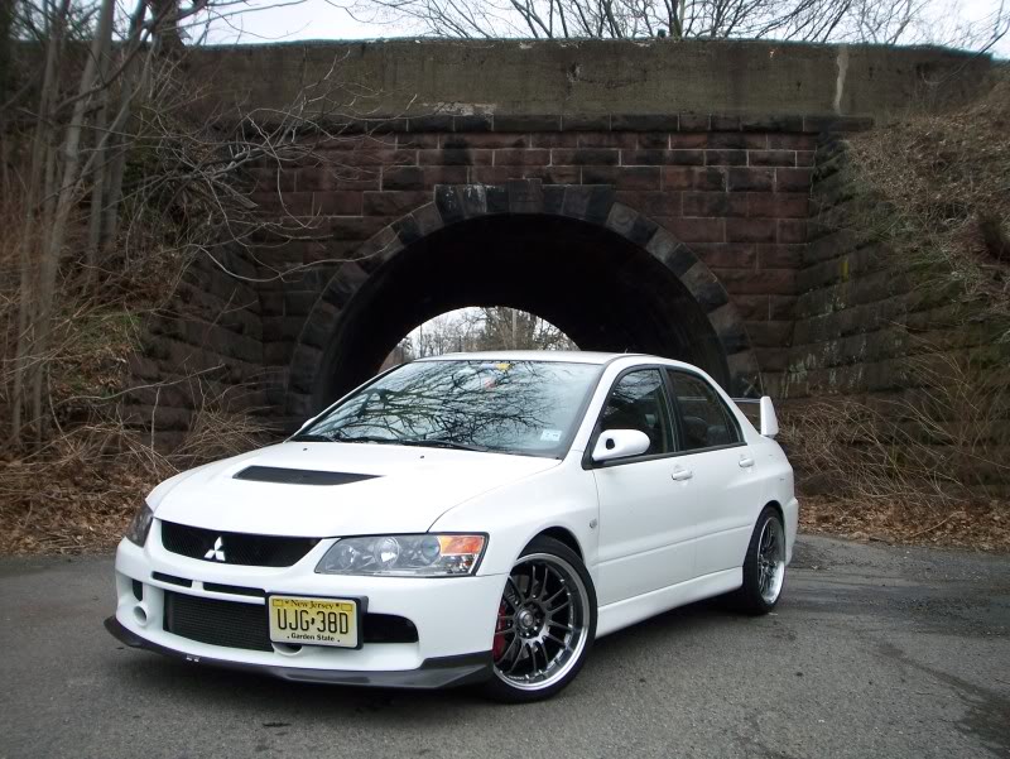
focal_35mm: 38
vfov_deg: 37.8
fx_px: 1109
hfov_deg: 49.0
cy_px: 380
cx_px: 505
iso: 64
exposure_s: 1/100
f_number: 3.9
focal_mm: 6.3
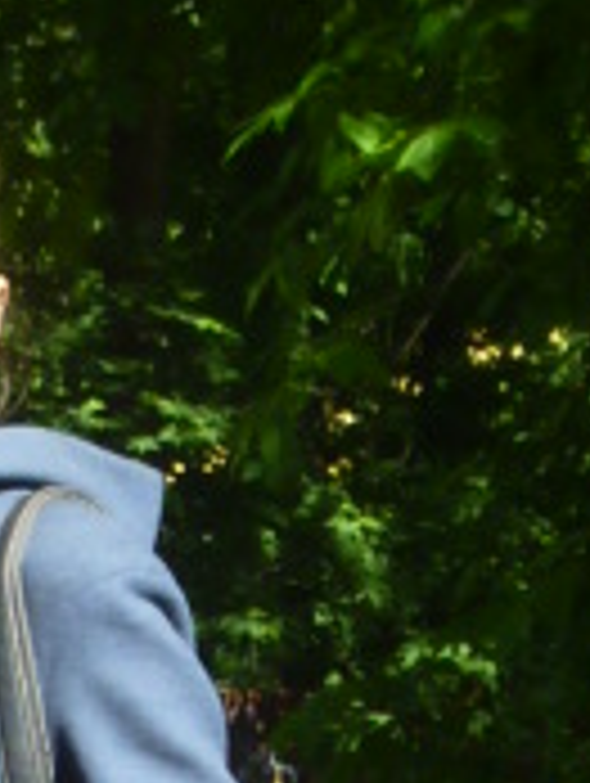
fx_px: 5917
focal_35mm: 261
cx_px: -207
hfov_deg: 5.7
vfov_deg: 7.4
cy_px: 1328
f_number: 4
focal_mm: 6.5
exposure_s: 1/160
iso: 80
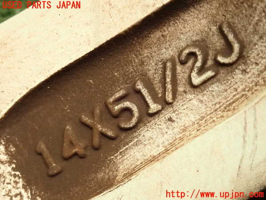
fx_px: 768
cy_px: 100
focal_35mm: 100
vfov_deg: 14.8
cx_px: 133
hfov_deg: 19.6
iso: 1600
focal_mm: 18
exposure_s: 1/125
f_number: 4.9
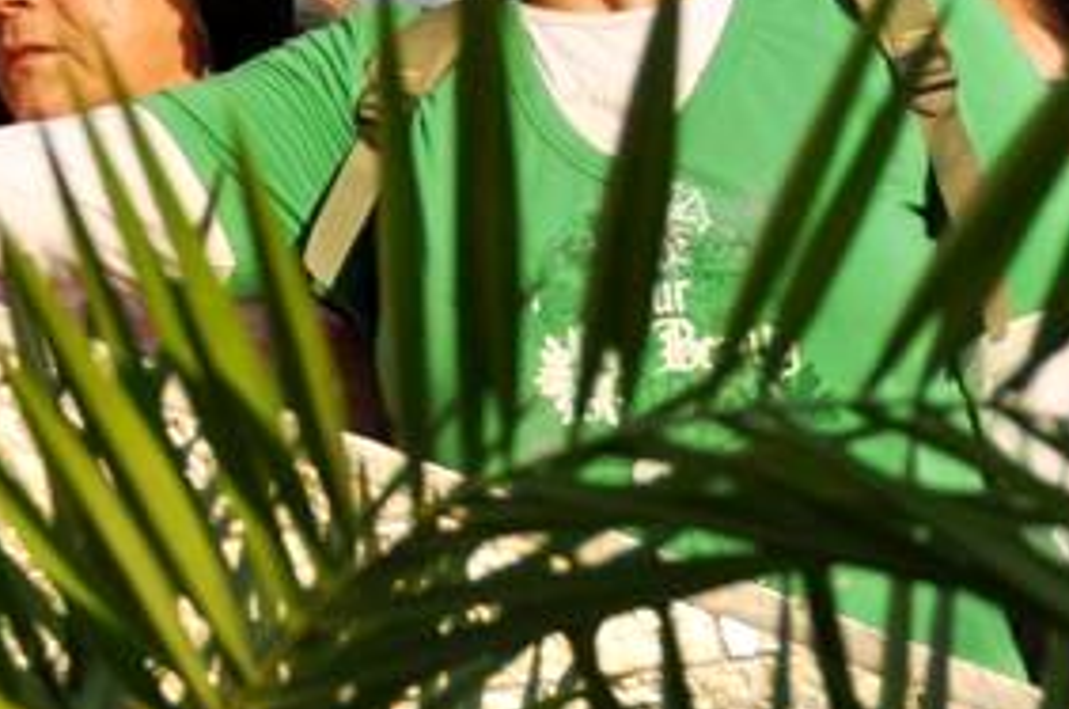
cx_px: -580
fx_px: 12119
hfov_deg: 5.0
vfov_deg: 3.3
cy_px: -375
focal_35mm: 409
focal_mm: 75
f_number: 9
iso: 200
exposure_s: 1/320
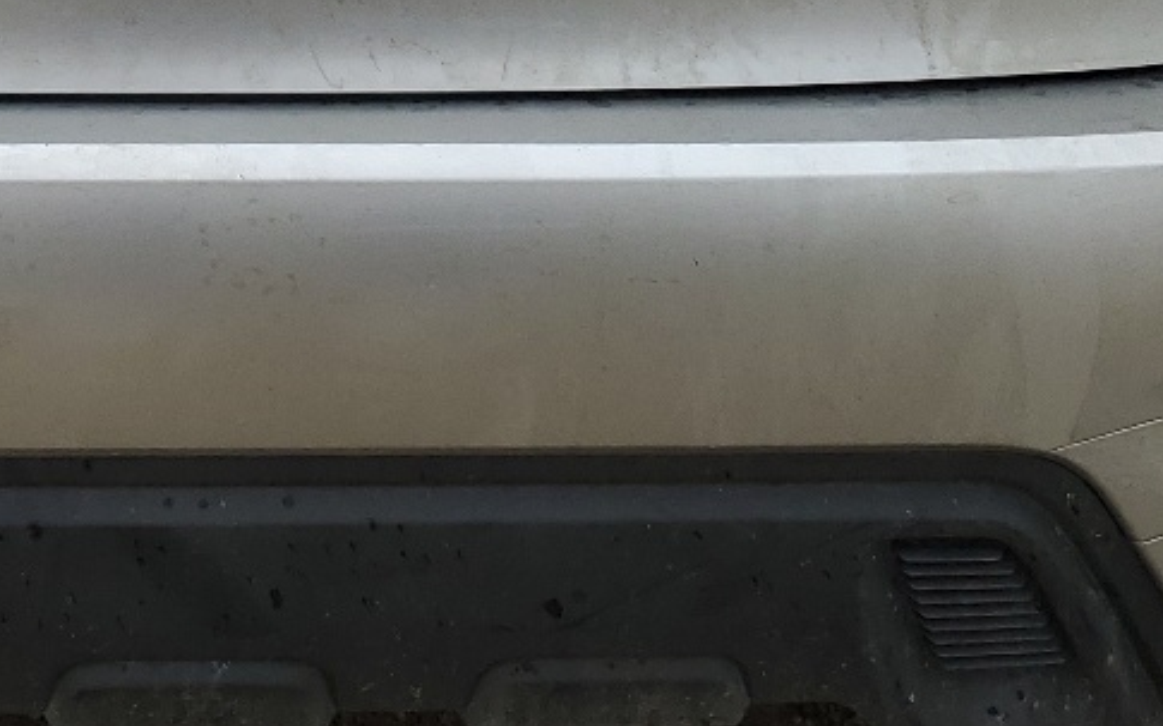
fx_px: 2884
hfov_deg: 22.3
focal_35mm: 91
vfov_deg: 13.6
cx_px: 153
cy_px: -319
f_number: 1.5
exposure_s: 1/256
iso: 50
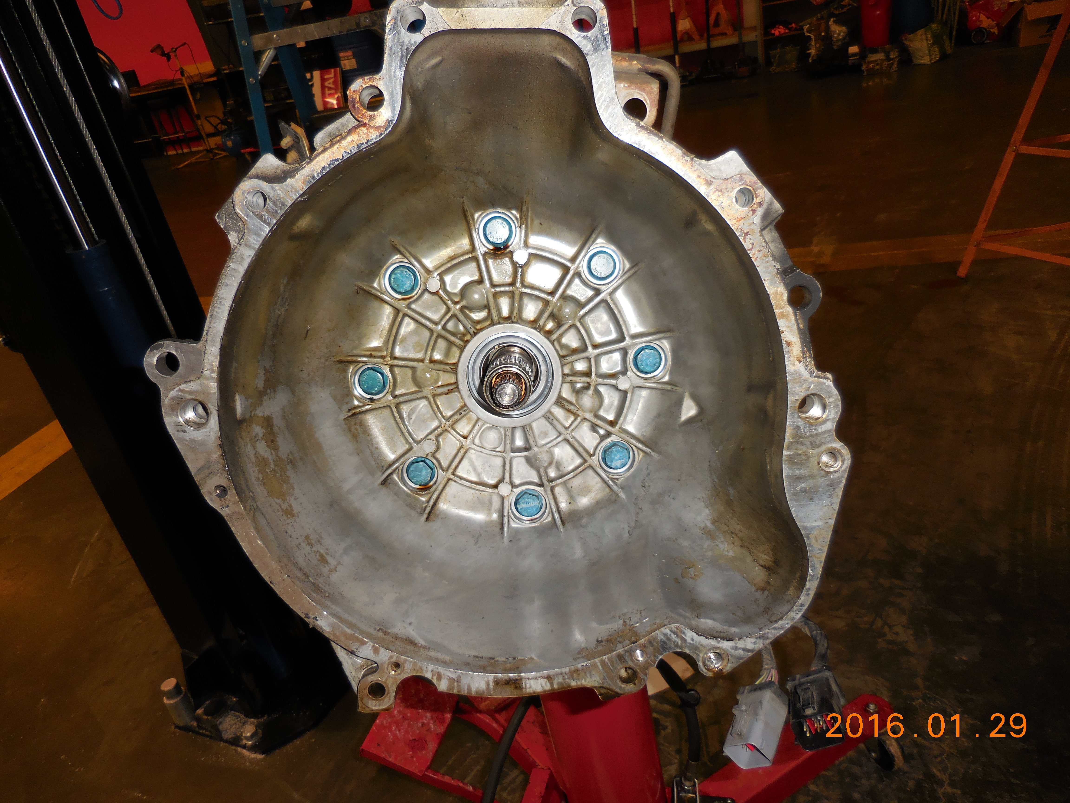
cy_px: 402
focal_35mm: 25
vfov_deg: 54.9
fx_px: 773
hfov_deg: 69.4
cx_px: 535
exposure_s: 1/25
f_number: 3.3
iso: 125
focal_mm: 4.5
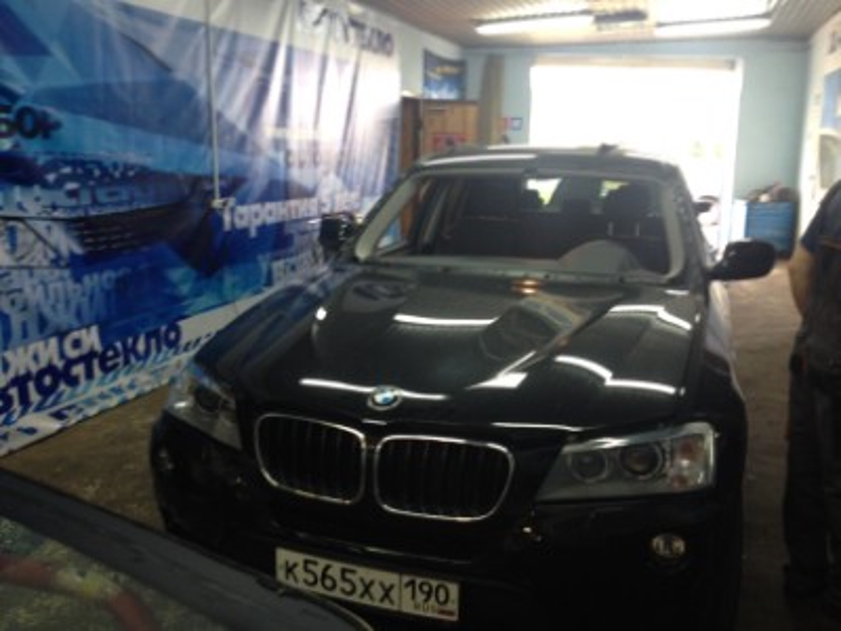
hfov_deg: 52.6
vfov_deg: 40.7
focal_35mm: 35
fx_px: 850
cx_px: 420
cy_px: 316
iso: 80
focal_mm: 4.28
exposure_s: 1/20
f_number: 2.4
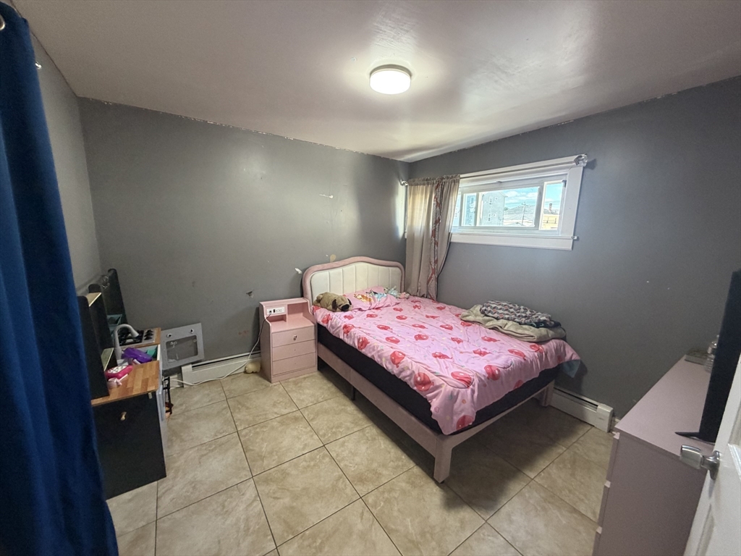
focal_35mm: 14
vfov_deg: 85.7
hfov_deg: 102.1
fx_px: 300
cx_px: 370
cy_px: 278
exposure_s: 1/60
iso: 250
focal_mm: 2.22
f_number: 2.2
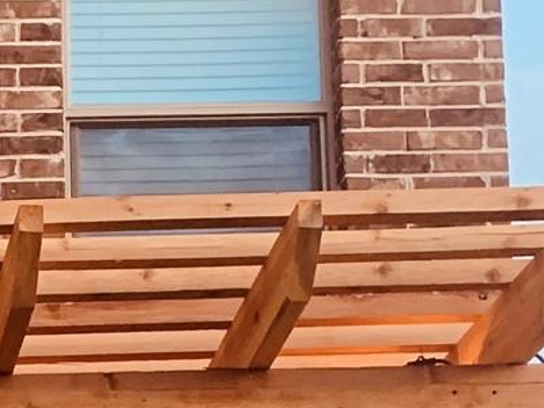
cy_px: 913
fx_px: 2090
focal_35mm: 133
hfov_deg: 14.0
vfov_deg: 10.0
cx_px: -250
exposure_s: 1/40
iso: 250
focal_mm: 4.25
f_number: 1.8
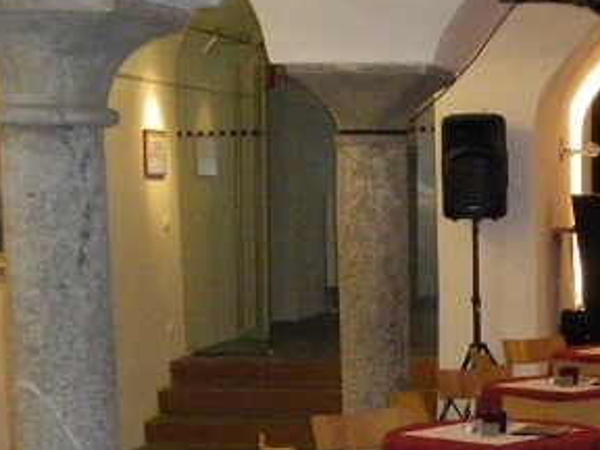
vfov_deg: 14.4
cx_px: 790
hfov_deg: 18.2
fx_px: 1733
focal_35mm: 100
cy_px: 517
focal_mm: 6.3
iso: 800
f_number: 3.5
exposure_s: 1/50
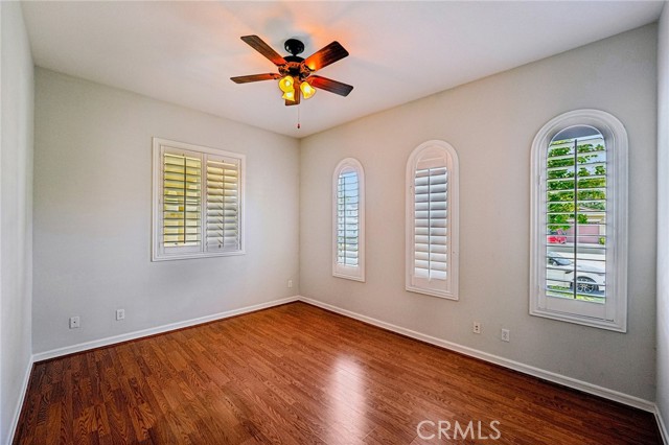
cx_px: 334
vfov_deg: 81.1
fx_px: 260
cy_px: 222
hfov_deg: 104.3
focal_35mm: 14
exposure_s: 1/60
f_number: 8
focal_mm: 14
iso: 400
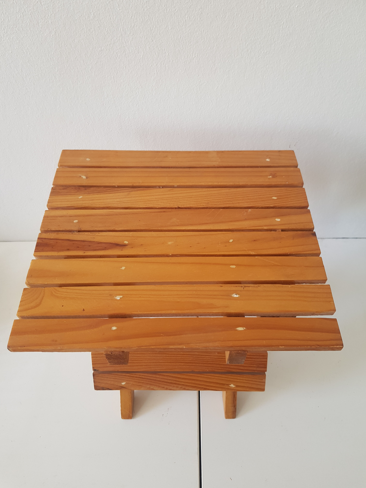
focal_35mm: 26
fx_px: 367
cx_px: 183
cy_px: 244
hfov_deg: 53.1
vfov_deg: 67.3
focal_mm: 4.2
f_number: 1.7
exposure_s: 1/60
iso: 50
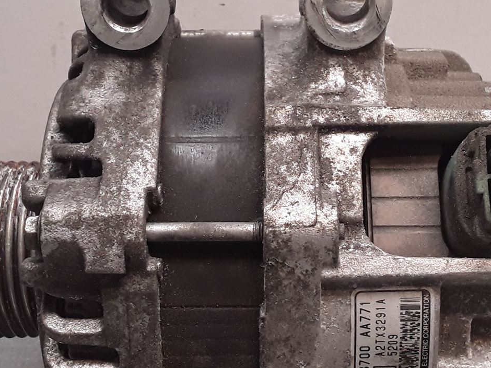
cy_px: 216
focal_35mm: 61
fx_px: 865
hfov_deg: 31.7
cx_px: 249
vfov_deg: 24.0
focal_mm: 2.91
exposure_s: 1/105
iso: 100
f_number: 1.9
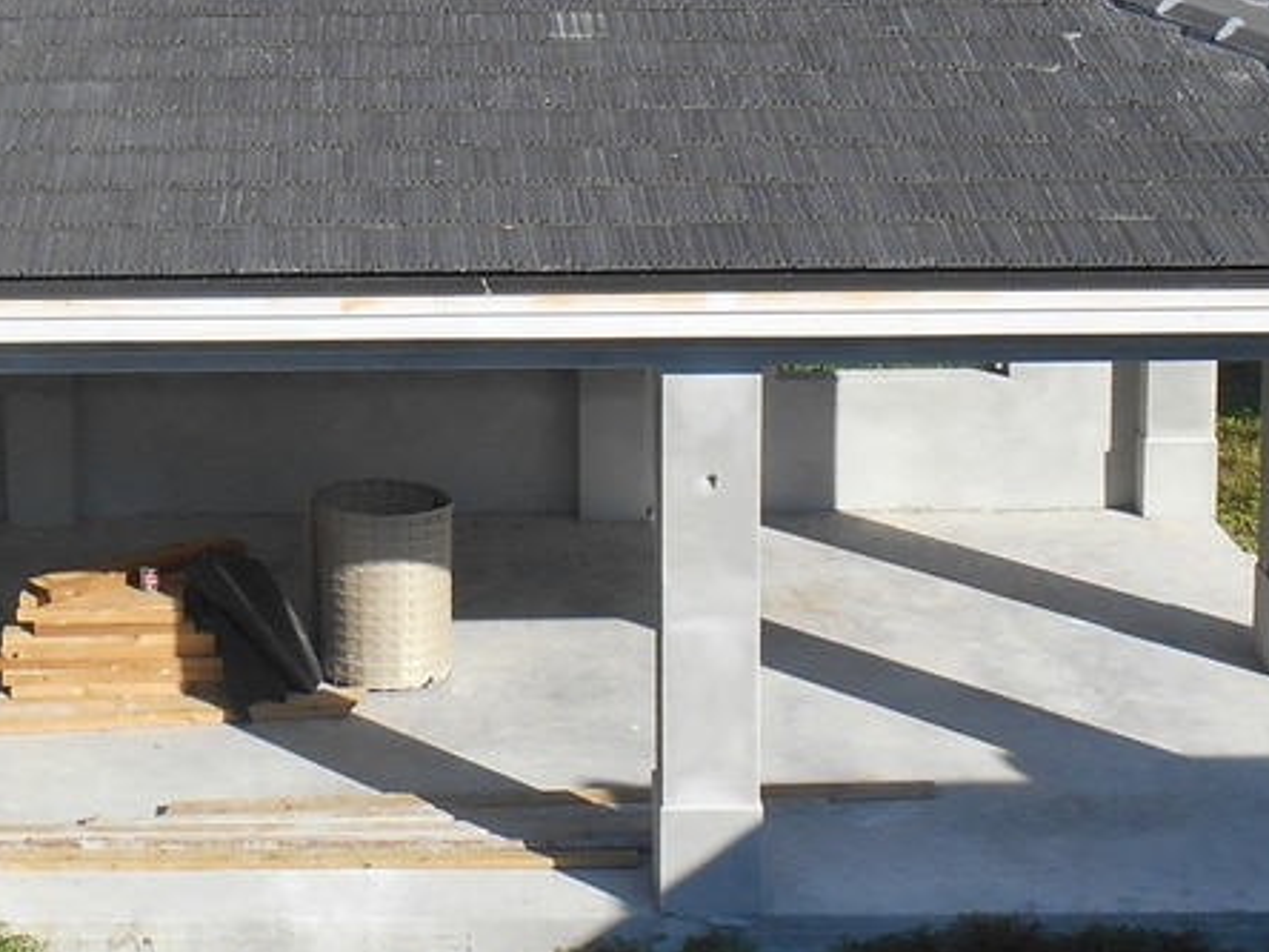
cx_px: 279
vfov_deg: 18.2
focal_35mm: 78
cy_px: -109
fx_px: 2859
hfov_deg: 24.7
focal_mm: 4.7
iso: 80
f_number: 3.4
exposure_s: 1/640
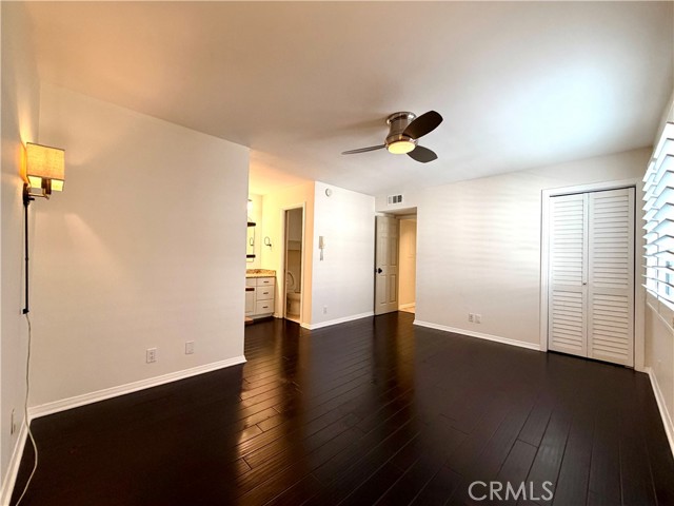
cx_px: 337
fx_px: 273
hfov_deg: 102.1
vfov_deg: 85.7
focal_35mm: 14
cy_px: 253
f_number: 2.2
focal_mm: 2.22
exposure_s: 1/120
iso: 250
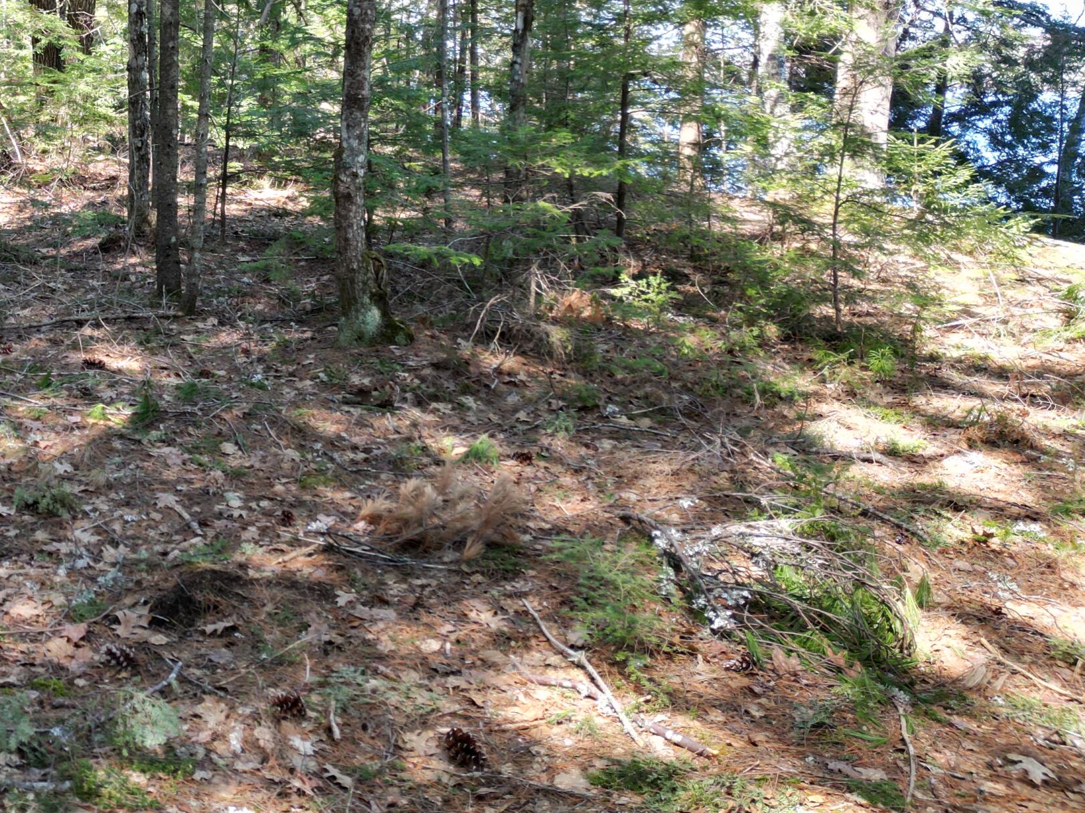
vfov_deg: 31.6
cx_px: 159
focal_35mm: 44
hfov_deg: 40.5
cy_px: 110
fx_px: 1379
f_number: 1.7
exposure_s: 1/200
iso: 120
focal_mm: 6.72
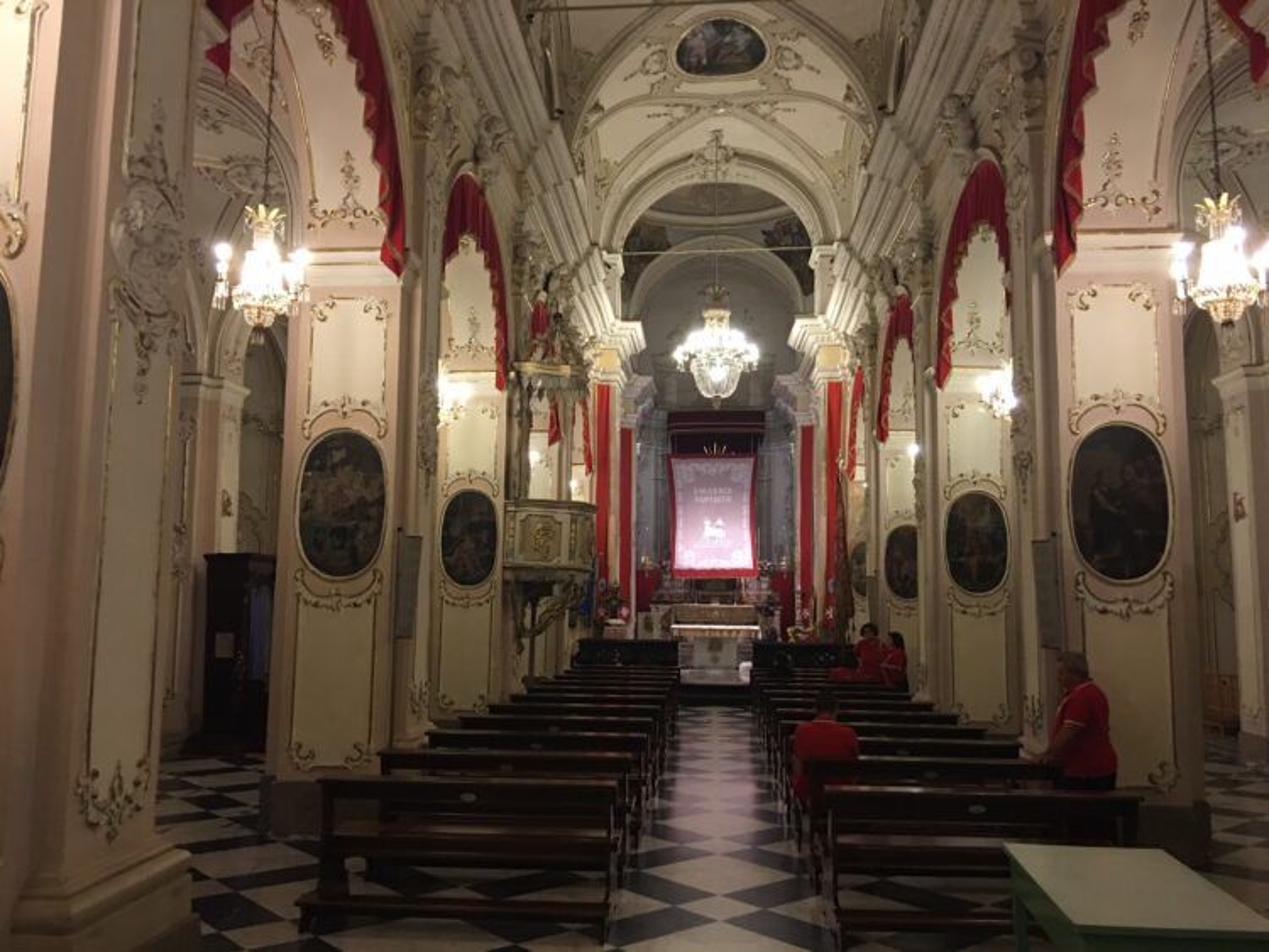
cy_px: 476
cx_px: 634
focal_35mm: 29
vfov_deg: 48.3
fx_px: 1063
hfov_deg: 61.6
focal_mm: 4.15
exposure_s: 1/10
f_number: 2.2
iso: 100
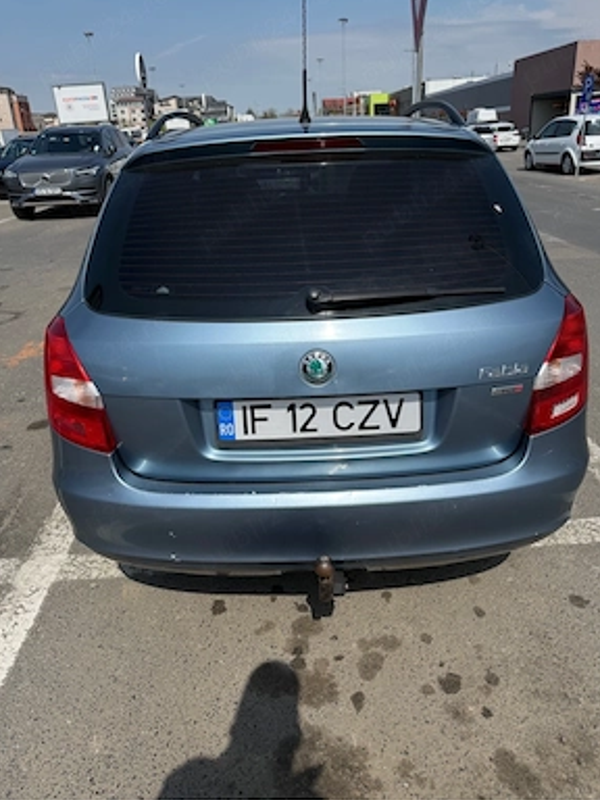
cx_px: 306
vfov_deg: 69.4
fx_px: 578
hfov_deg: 54.9
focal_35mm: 25
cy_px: 385
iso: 100
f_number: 1.78
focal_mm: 6.76
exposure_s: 1/9091
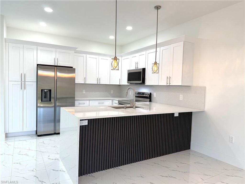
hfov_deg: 71.6
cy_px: 92
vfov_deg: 56.8
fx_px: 170
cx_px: 122
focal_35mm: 24
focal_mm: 6.76
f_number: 1.78
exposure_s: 1/120
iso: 100
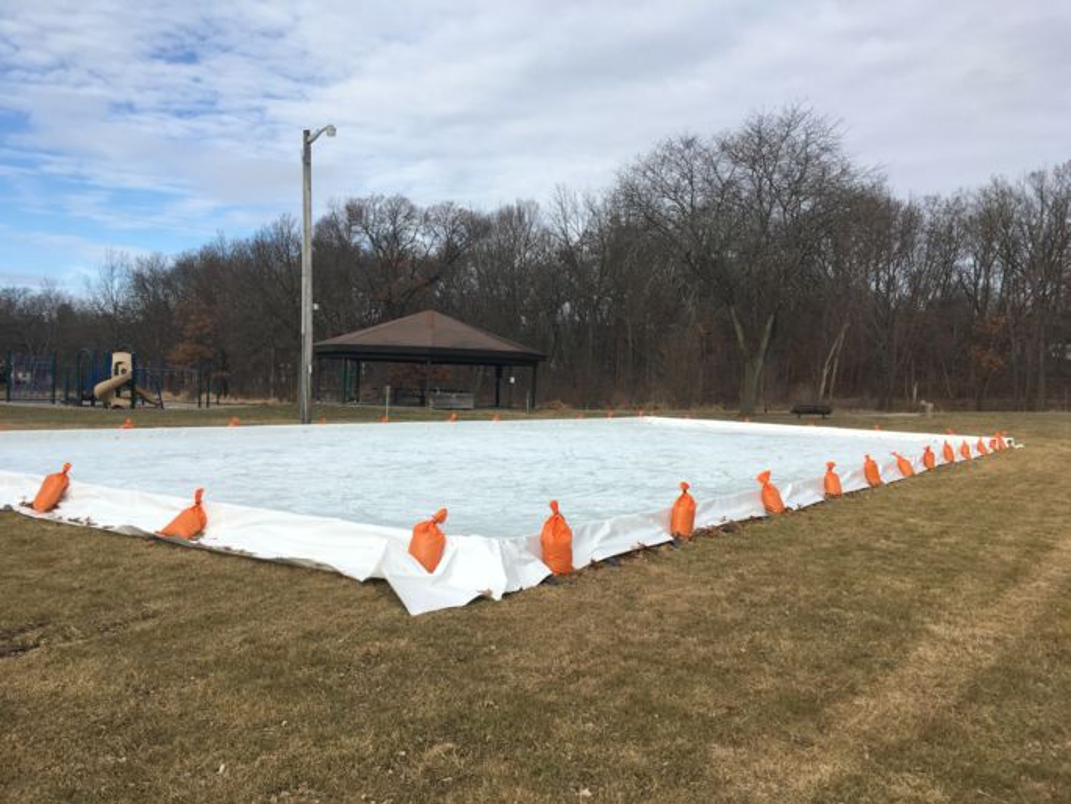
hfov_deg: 61.7
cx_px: 536
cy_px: 402
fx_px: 897
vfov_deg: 48.2
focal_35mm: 29
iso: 25
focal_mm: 4.15
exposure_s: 1/1131
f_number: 2.2
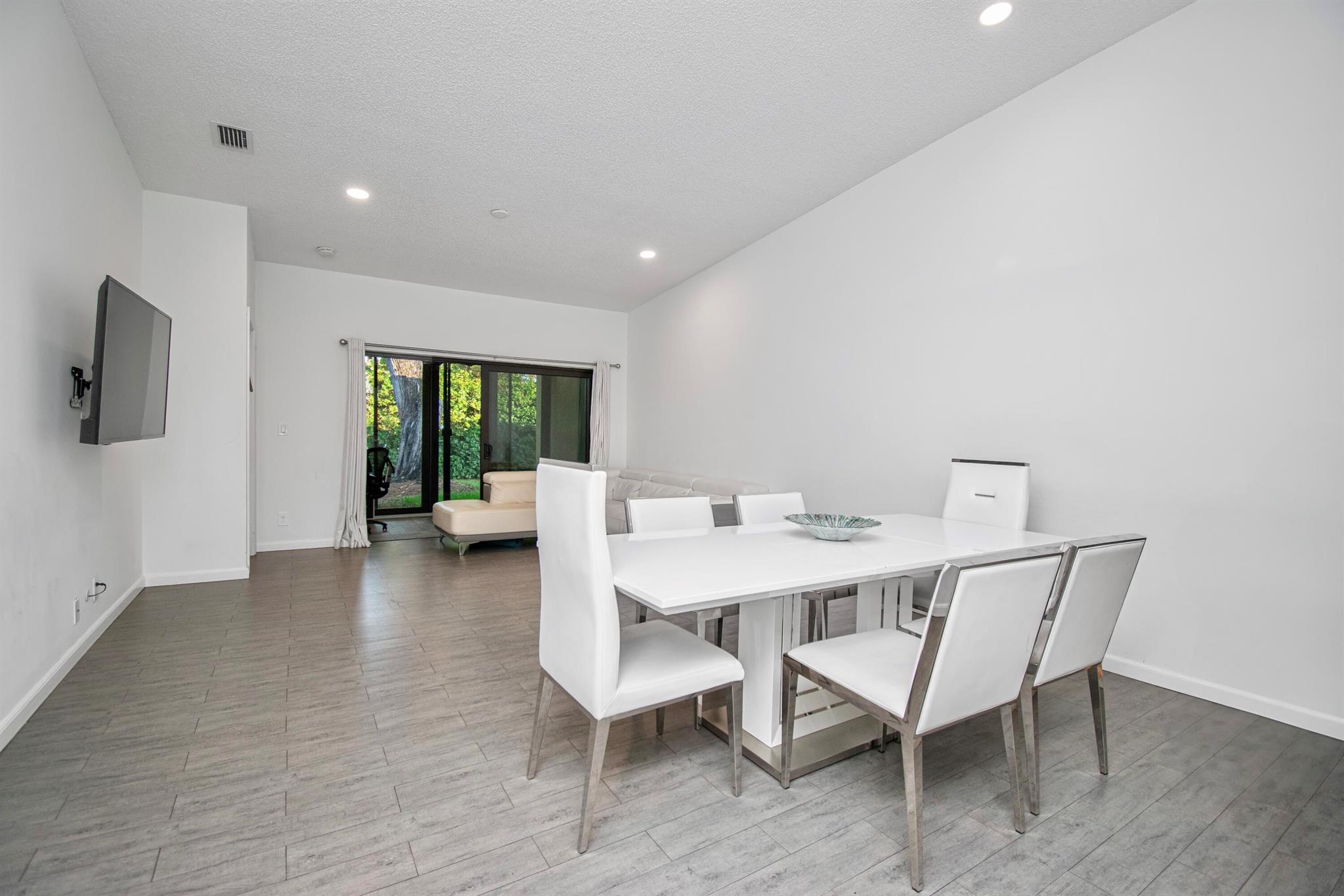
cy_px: 448
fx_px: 560
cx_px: 672
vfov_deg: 77.3
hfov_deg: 100.4
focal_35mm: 15
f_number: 5
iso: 800
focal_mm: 10
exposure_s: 1/100
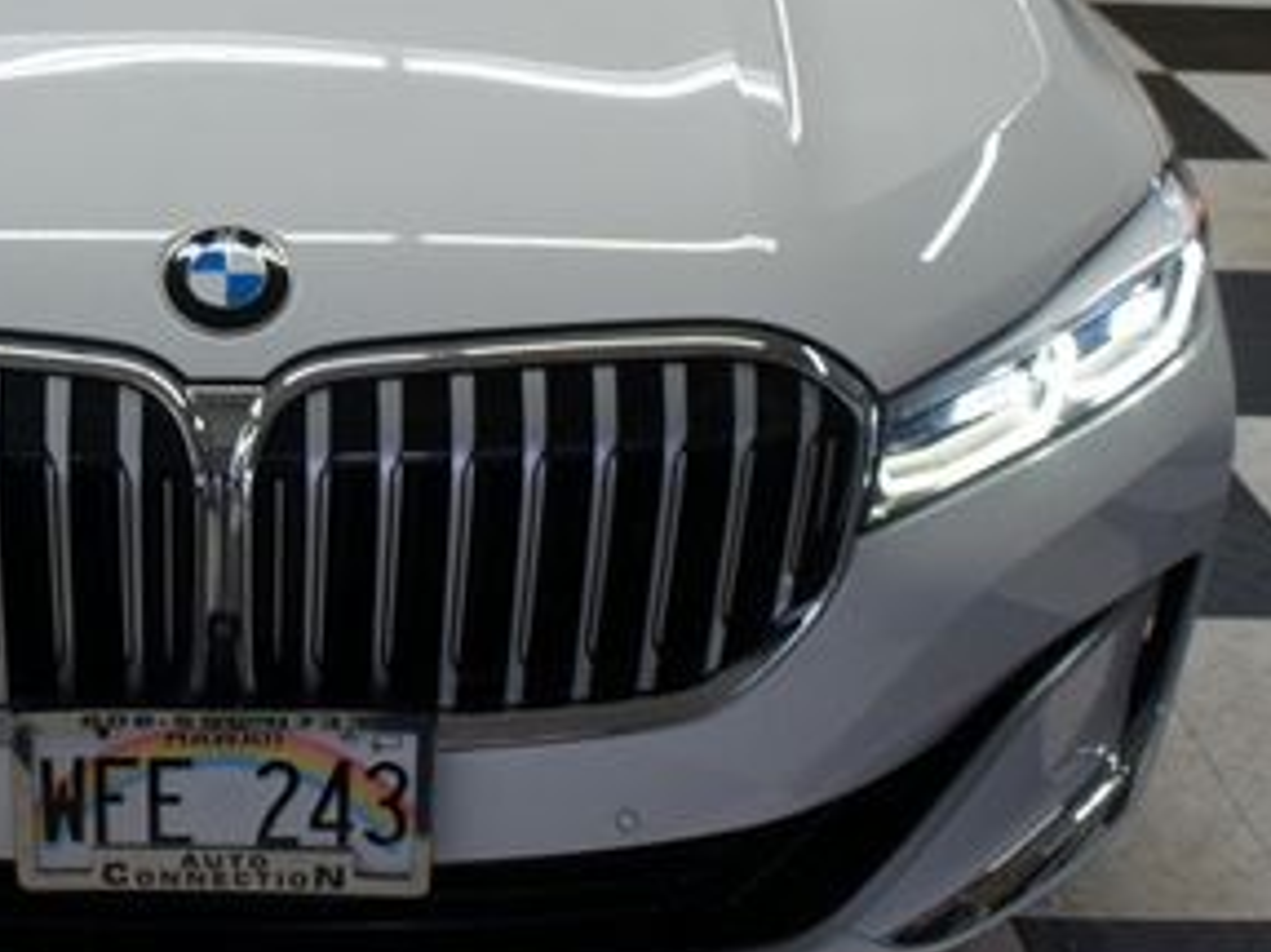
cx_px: 226
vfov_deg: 23.7
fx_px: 2241
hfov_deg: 30.8
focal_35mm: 61
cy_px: 226
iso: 200
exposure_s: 1/40
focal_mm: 19
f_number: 4.5
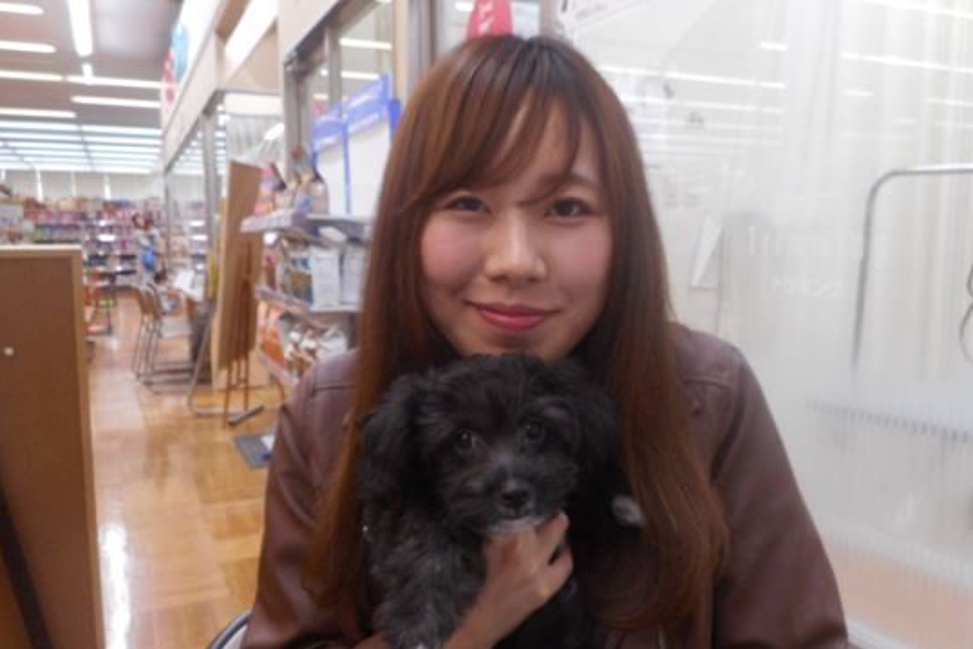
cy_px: 343
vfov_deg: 45.0
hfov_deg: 63.6
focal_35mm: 29
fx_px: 784
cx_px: 508
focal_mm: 4.5
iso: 250
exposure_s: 1/30
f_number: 3.7
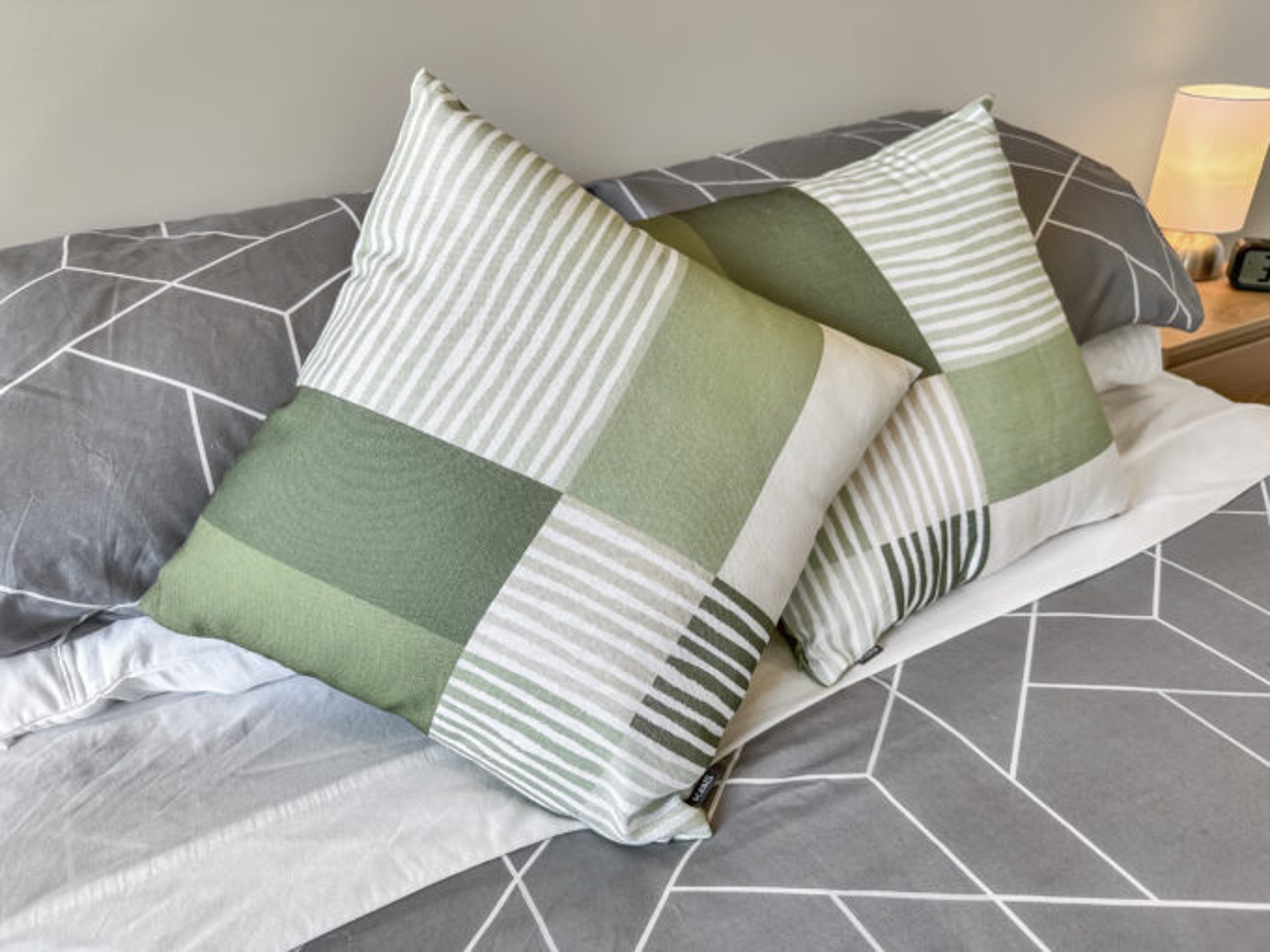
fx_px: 881
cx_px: 635
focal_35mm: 24
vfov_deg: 56.8
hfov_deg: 71.6
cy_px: 476
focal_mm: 6.86
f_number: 1.8
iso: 80
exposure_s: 1/320
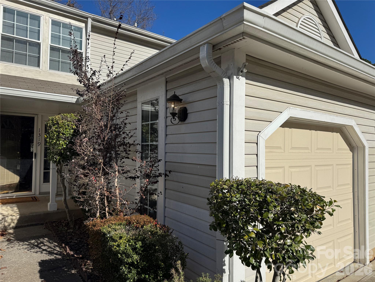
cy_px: 141
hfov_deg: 71.6
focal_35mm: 24
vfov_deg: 56.8
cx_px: 188
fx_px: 260
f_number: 1.78
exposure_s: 1/9009
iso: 80
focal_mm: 6.76
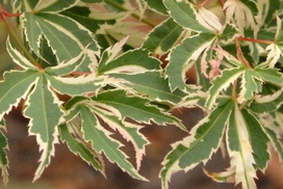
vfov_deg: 4.8
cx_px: 91
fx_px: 2219
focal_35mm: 282
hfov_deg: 7.3
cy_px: -118
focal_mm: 50
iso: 400
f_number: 7.1
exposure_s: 1/180
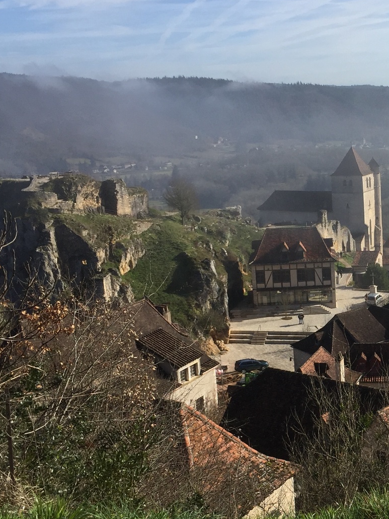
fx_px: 809
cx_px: 399
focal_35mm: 54
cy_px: 304
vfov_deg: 35.5
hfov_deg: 25.5
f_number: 2.2
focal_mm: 4.15
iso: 32
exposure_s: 1/2083
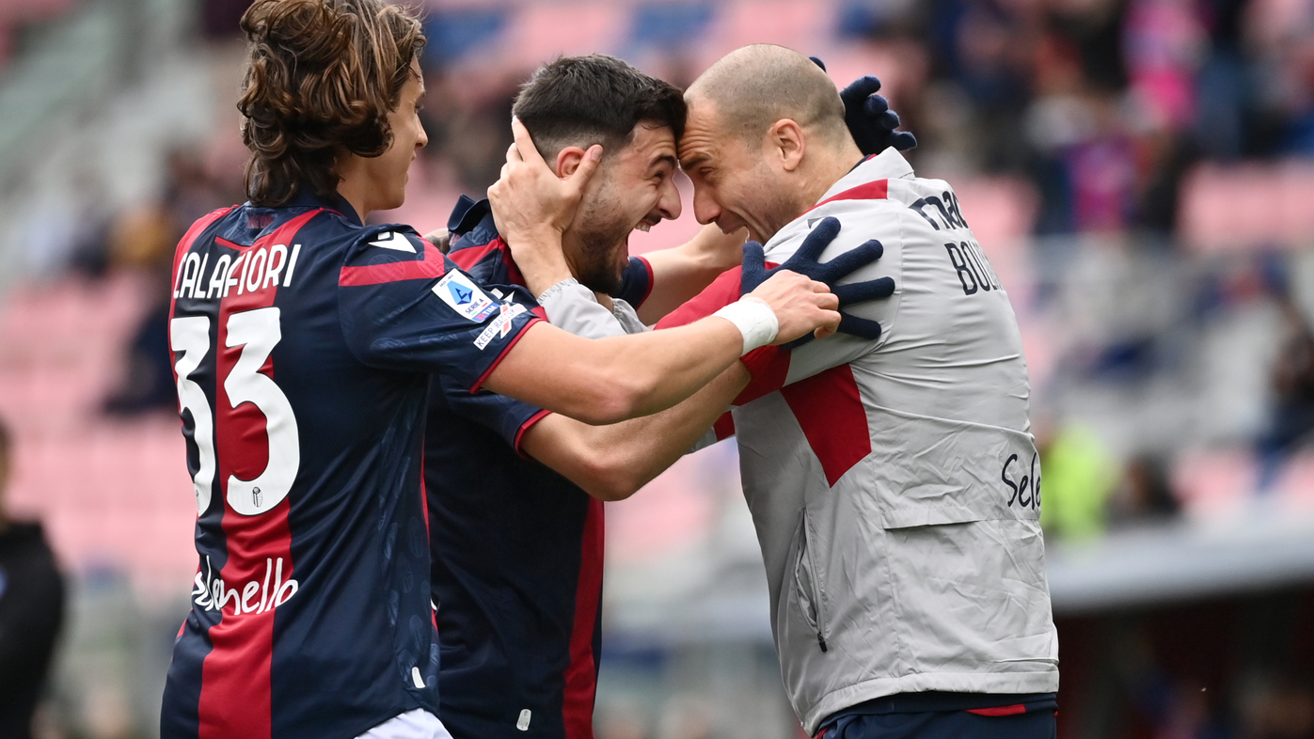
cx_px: 657
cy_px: 394
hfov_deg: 6.4
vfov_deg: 3.6
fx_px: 11708
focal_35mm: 336
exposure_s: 1/1600
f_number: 4
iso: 500
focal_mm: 320
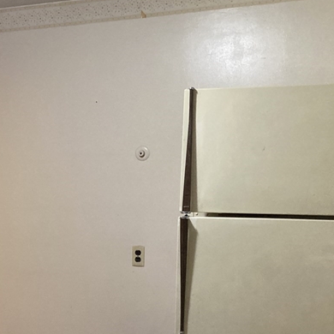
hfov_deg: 25.2
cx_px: 3
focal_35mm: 65
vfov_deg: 26.2
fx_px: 710
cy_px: 241
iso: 250
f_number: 1.8
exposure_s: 1/40
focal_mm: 3.99
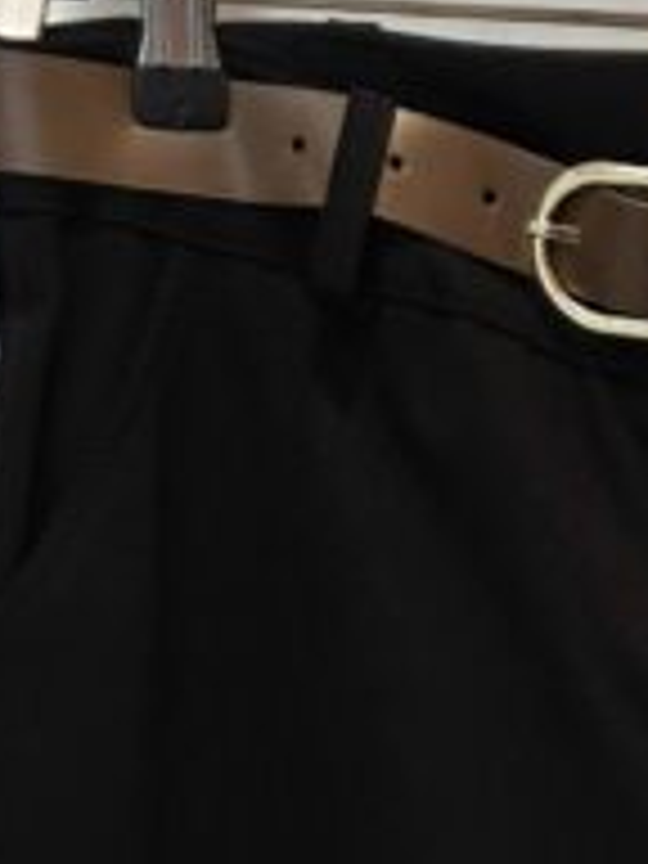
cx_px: 742
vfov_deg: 18.3
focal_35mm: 96
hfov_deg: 15.0
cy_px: 1264
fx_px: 2396
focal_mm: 6.3
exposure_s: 1/100
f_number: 1.7
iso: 200
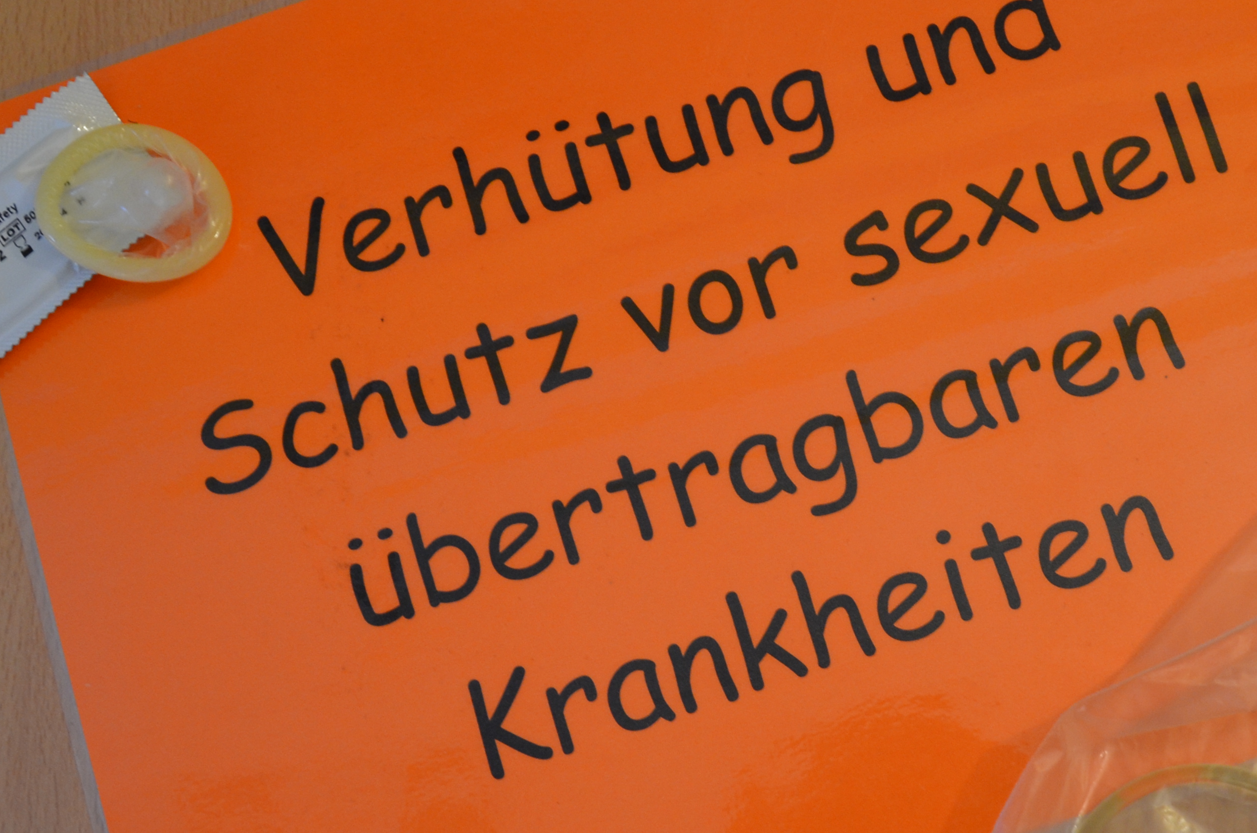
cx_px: 794
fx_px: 2230
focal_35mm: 64
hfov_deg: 31.3
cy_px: 472
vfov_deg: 21.1
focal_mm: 22
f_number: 4
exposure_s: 1/60
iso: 560
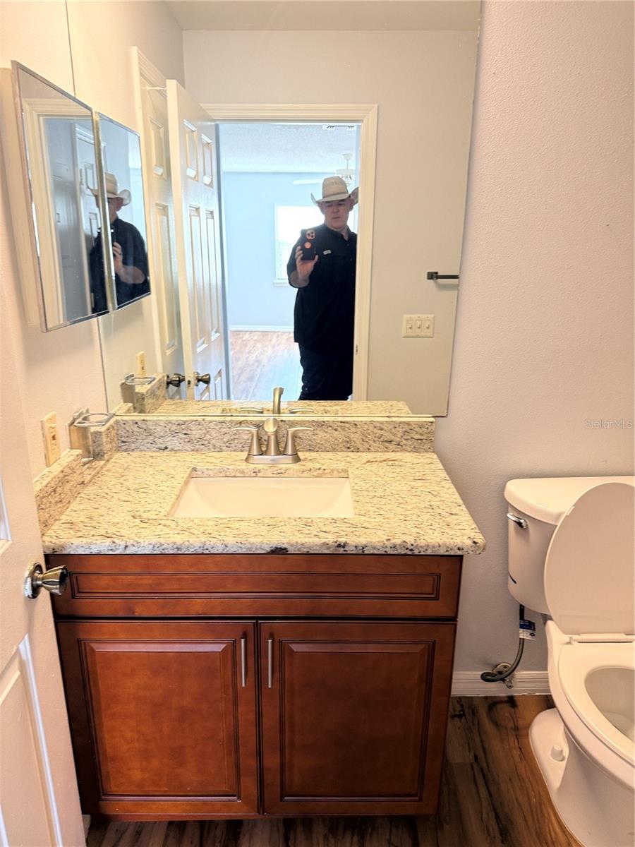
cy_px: 424
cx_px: 318
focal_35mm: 24
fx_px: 587
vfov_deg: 71.6
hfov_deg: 56.8
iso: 125
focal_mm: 6.76
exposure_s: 1/60
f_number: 1.78
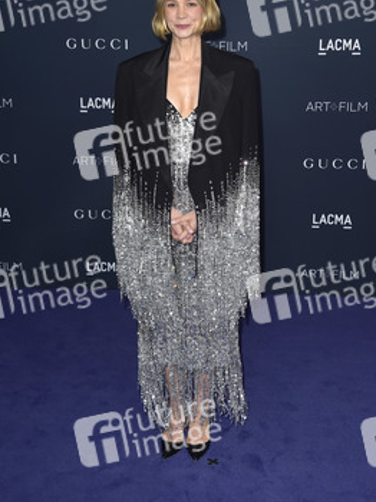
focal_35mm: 55
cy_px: 218
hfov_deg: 26.5
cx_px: 190
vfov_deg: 34.9
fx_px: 798
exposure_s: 1/250
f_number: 6.3
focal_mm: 50
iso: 500
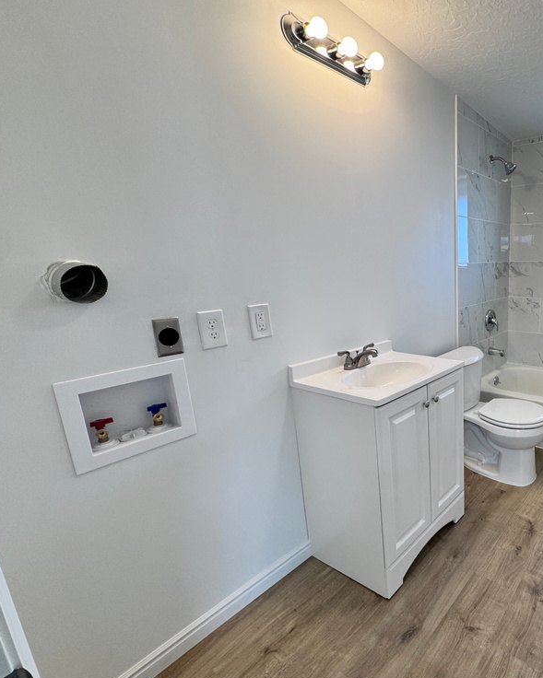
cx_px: 448
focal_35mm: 19
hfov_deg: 63.6
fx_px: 382
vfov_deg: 83.2
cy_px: 352
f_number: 2.2
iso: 80
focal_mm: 2.22
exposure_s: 1/120
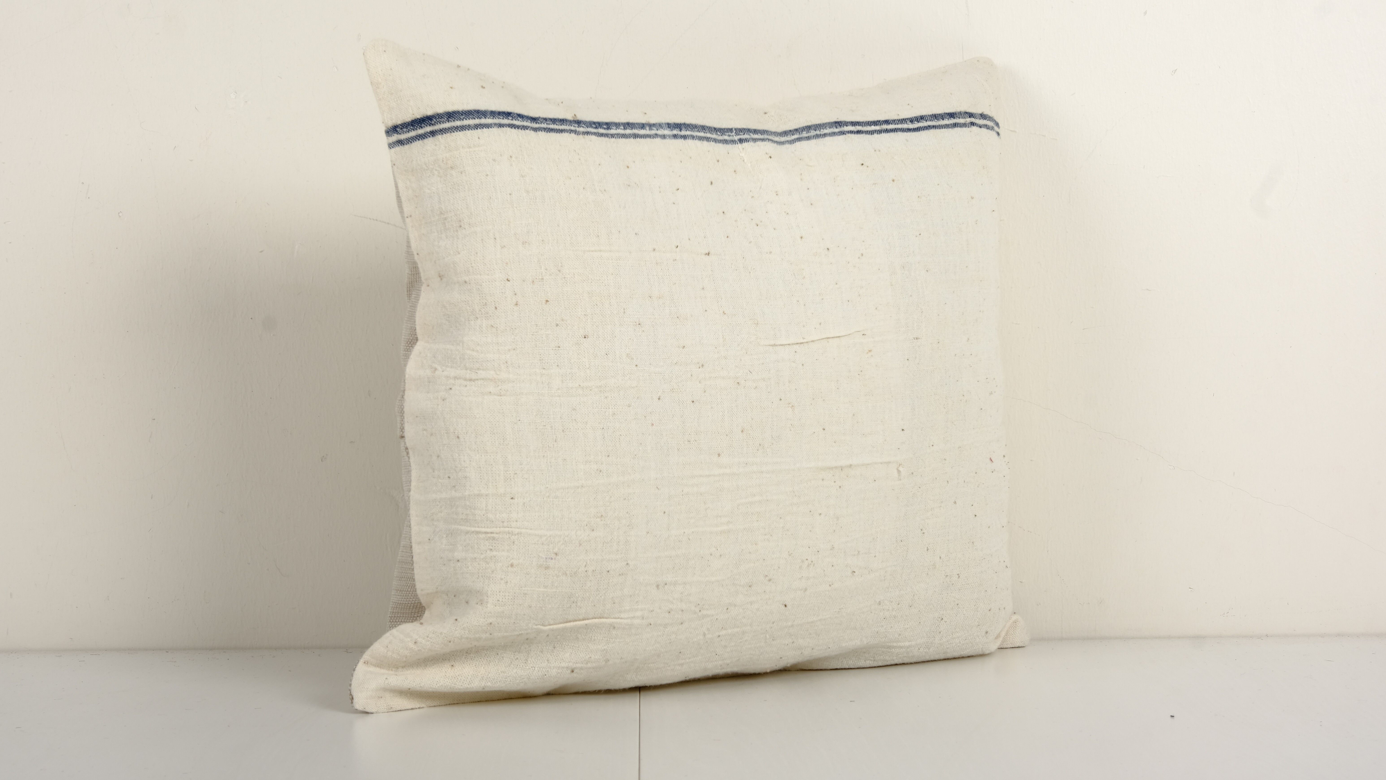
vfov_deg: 15.7
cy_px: 337
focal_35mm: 77
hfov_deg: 27.5
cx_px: 691
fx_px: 2830
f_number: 16
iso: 80
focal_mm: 48.4
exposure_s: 1/160
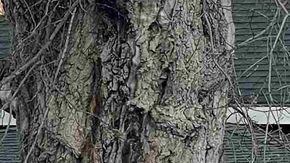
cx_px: 167
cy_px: 223
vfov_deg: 3.1
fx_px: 3014
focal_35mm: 392
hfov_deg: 5.5
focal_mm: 7.5
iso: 50
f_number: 2.2
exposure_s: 1/99
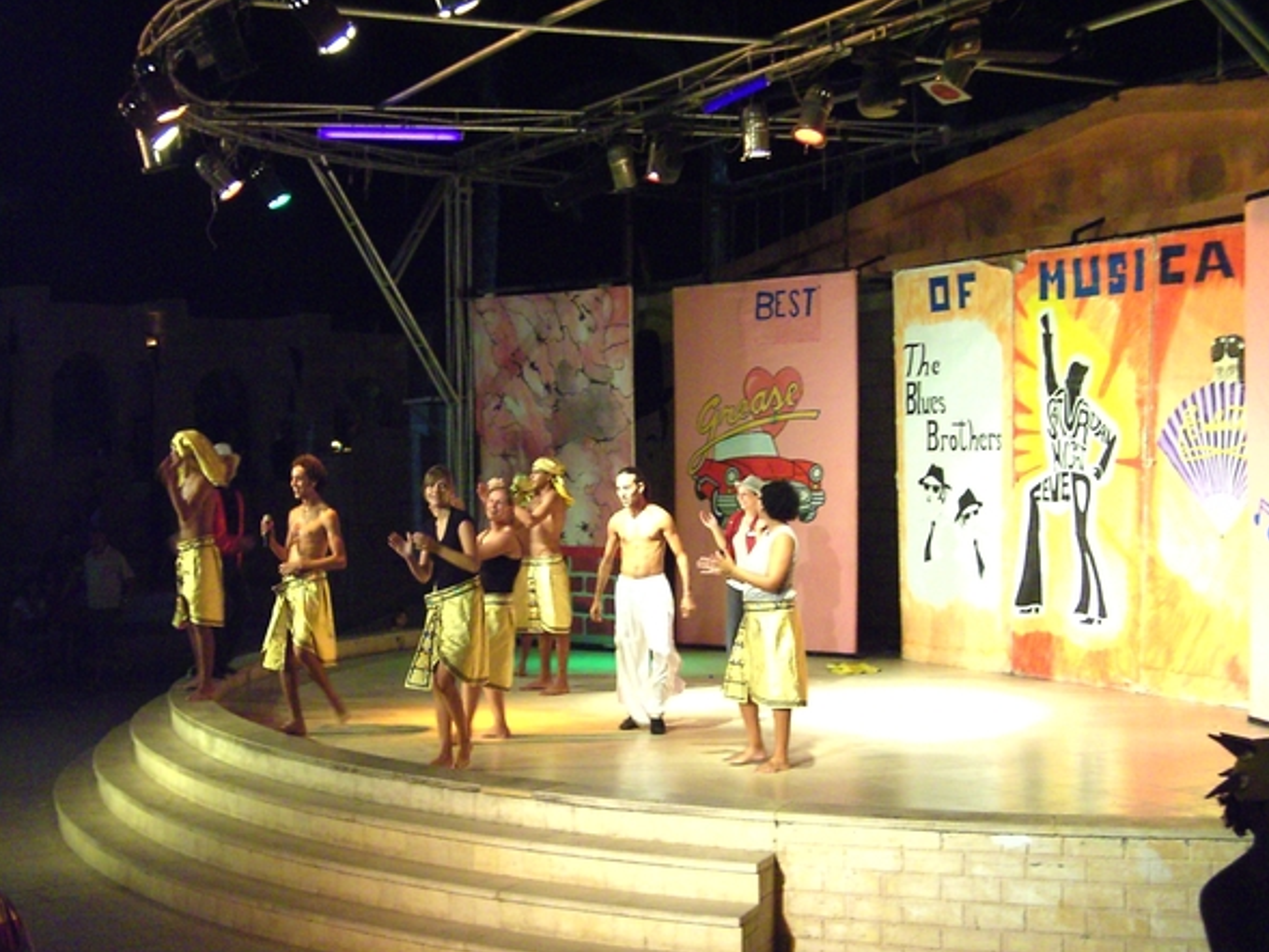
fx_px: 2090
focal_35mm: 57
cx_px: 627
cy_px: 474
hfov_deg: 33.8
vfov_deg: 25.7
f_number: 3.5
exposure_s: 1/43
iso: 640
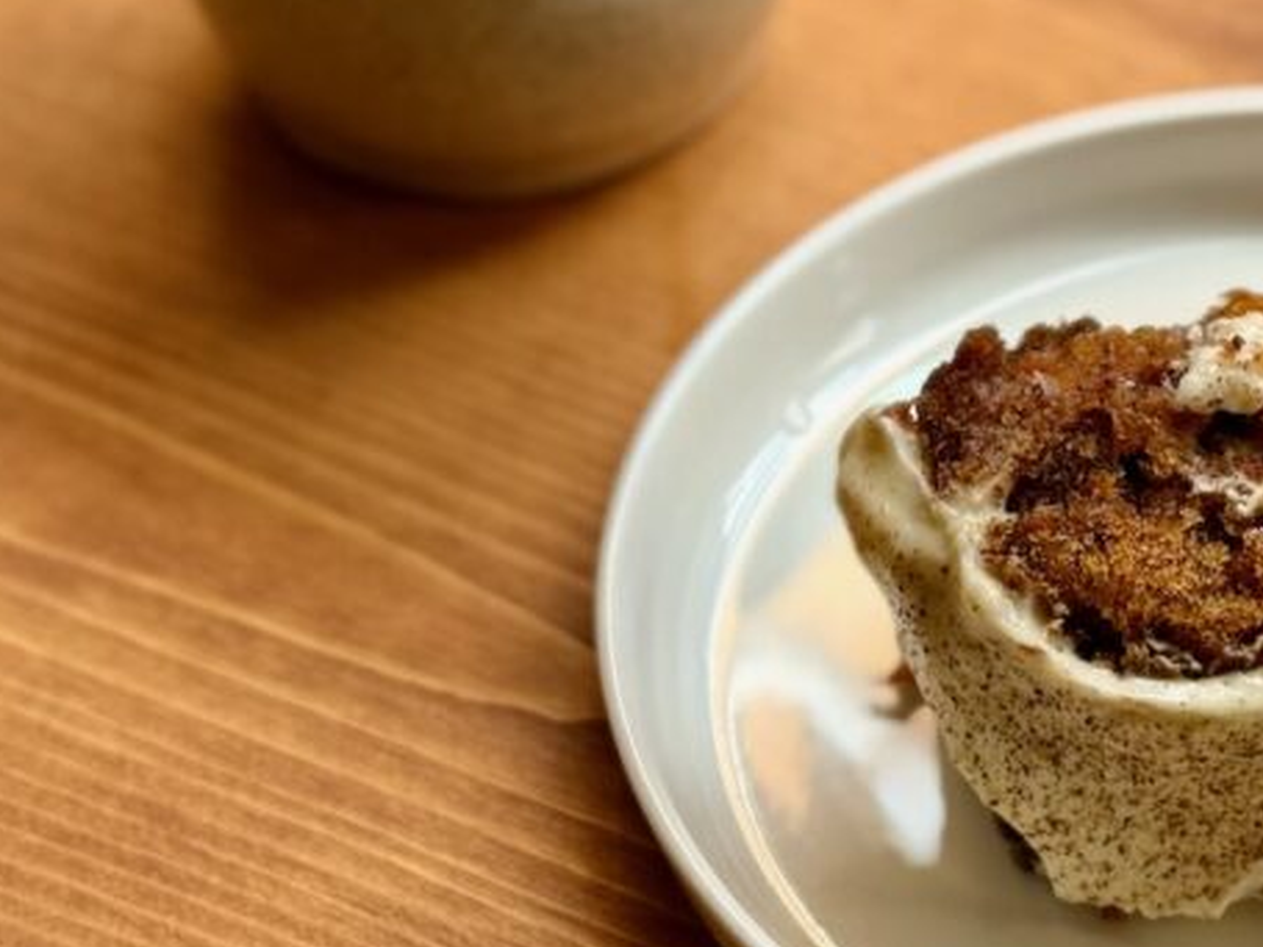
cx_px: 1135
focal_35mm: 108
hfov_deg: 17.9
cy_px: 231
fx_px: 3939
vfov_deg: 13.7
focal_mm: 6.76
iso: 64
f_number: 1.78
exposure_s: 1/183
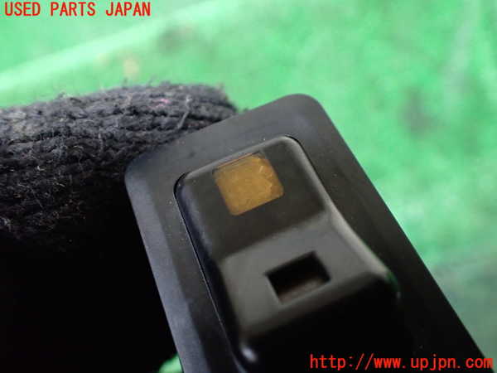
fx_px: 431
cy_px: 186
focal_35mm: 30
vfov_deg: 46.8
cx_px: 248
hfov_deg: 60.0
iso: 800
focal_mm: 5.4
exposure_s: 1/30
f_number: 2.3
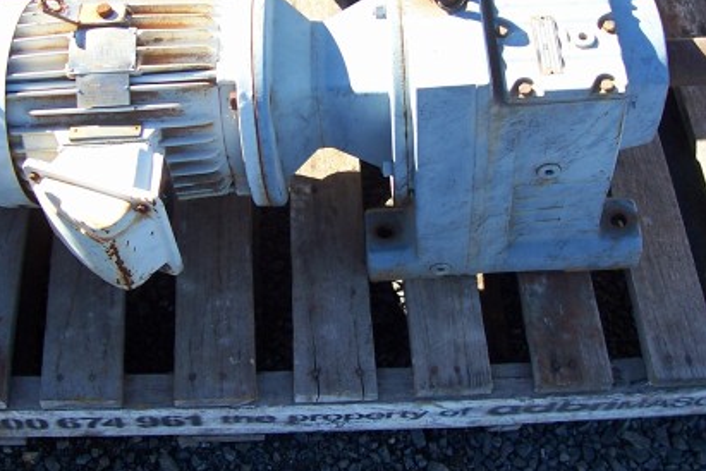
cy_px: 165
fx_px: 843
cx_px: 340
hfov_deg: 45.4
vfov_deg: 31.0
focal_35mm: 43
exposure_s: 1/321
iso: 80
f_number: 2.76
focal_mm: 5.6
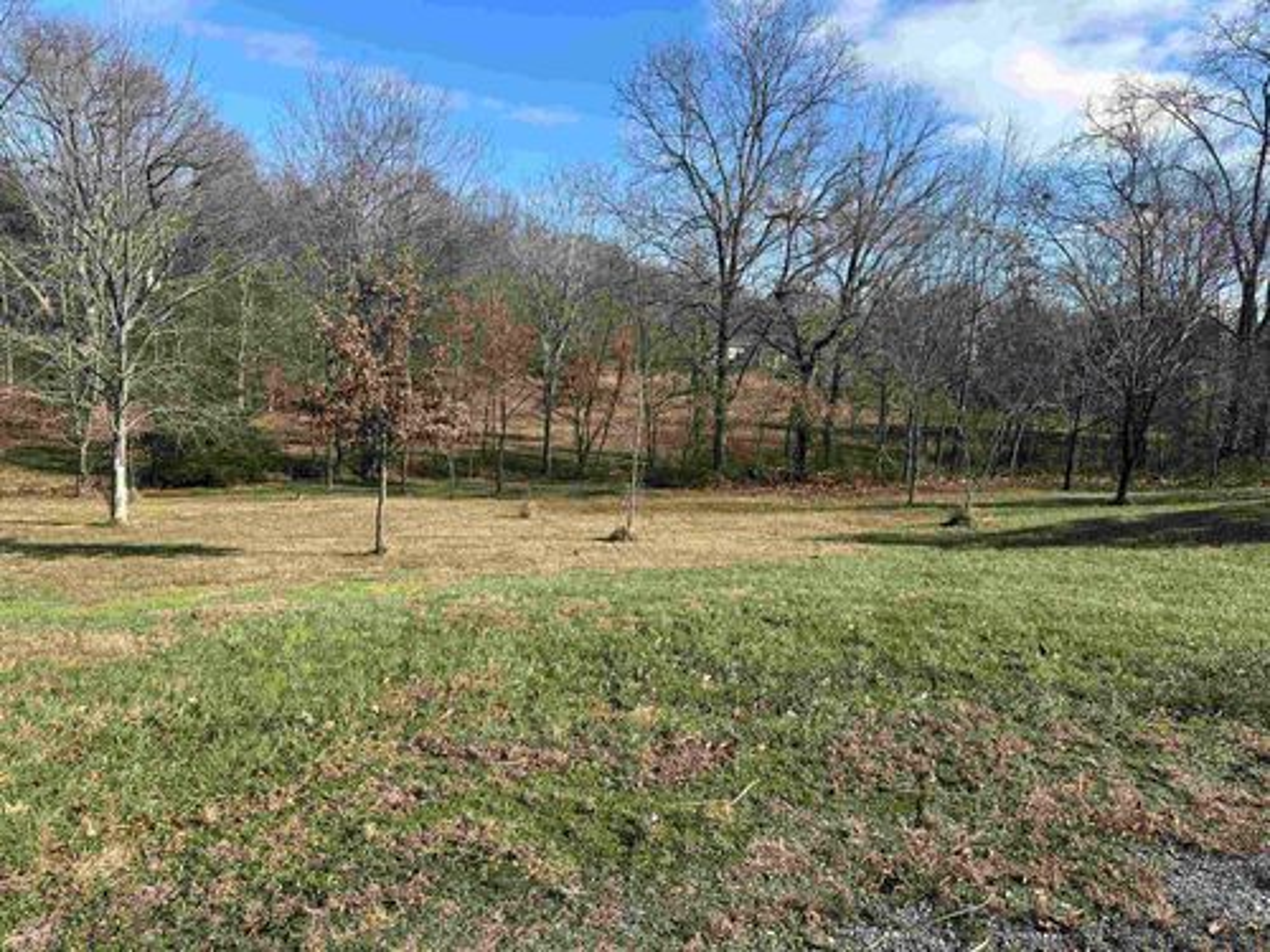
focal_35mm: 24
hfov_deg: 71.6
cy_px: 476
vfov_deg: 56.8
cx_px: 635
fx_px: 881
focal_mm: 6.86
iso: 80
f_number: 1.78
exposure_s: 1/2882
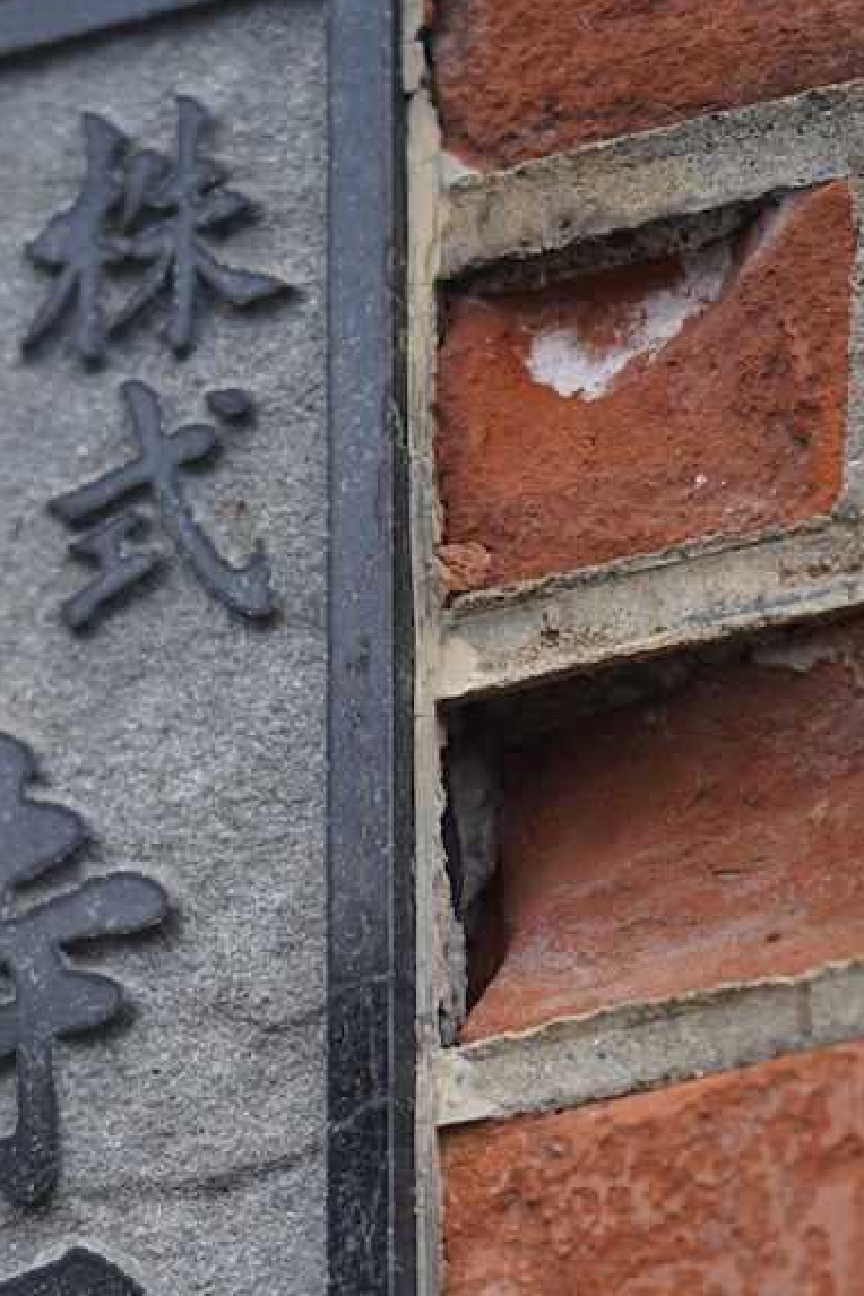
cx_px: 167
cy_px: 1242
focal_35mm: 201
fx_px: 7235
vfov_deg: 10.2
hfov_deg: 6.8
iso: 100
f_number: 2.8
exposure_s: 1/250
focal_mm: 90
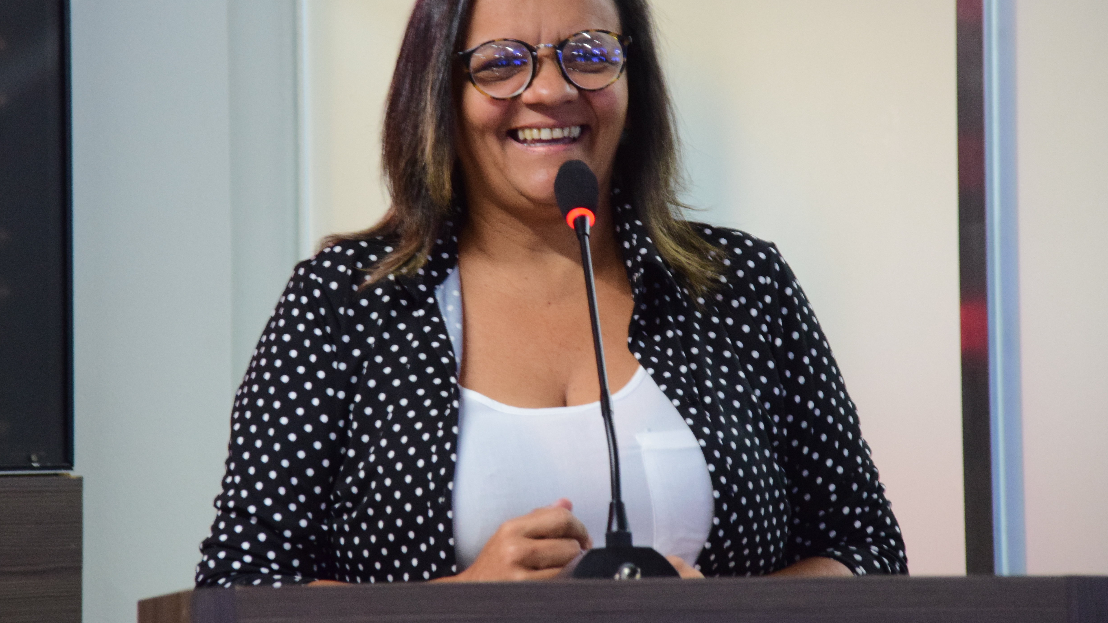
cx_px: 516
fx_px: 7011
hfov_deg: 9.0
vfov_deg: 5.1
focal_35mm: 239
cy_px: 213
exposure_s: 1/50
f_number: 5.6
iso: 2000
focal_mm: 125
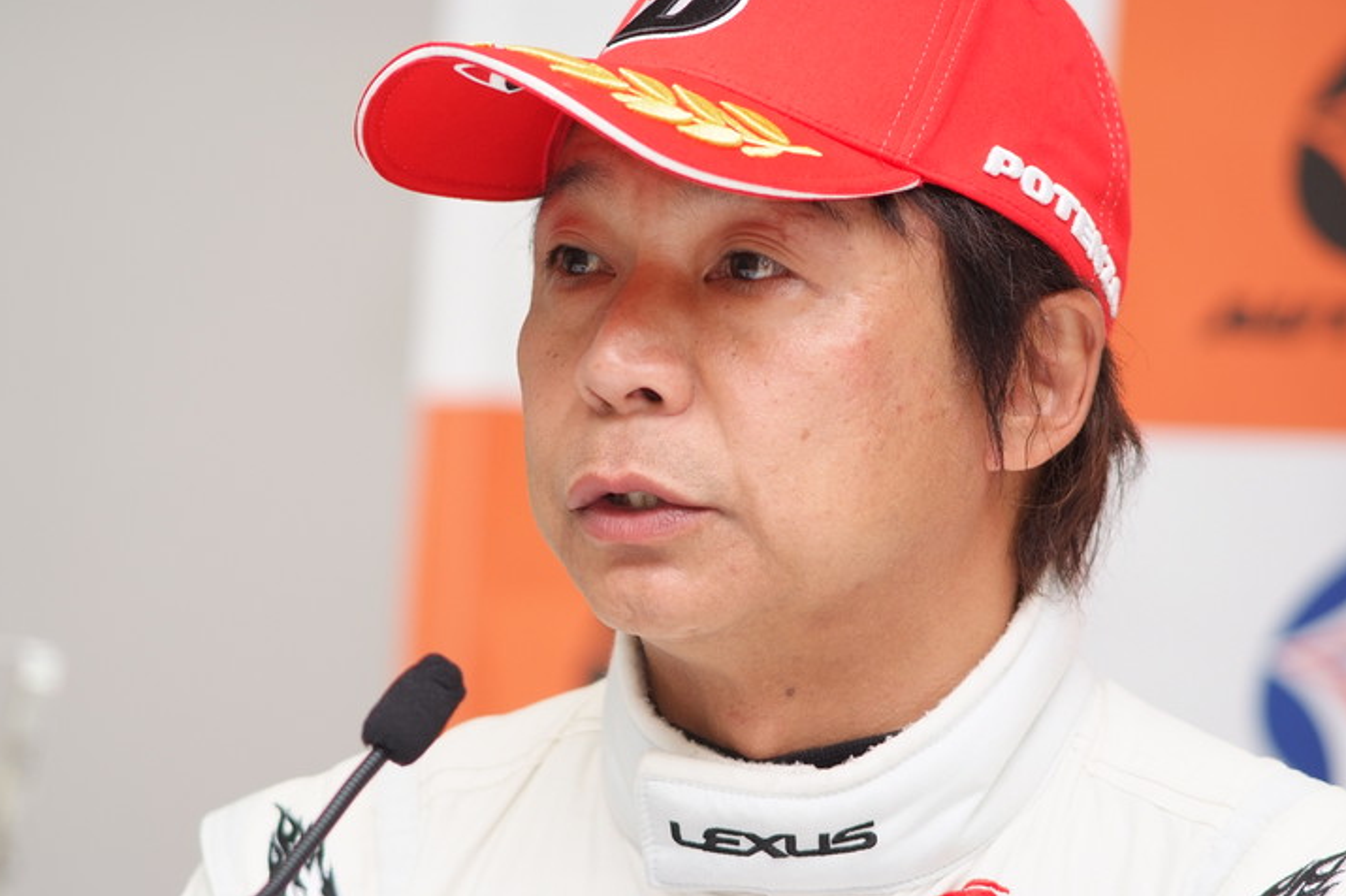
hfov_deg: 7.6
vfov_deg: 5.0
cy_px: 446
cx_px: 672
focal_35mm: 272
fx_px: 10165
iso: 400
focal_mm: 180
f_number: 2.8
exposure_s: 1/250
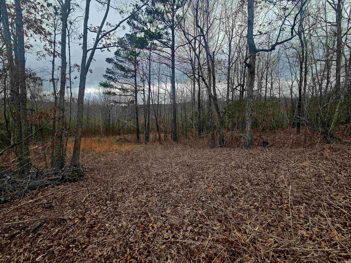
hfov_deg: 106.2
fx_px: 132
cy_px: 132
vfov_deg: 89.9
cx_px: 176
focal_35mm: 13
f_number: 2.2
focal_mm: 2.2
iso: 50
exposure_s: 1/769
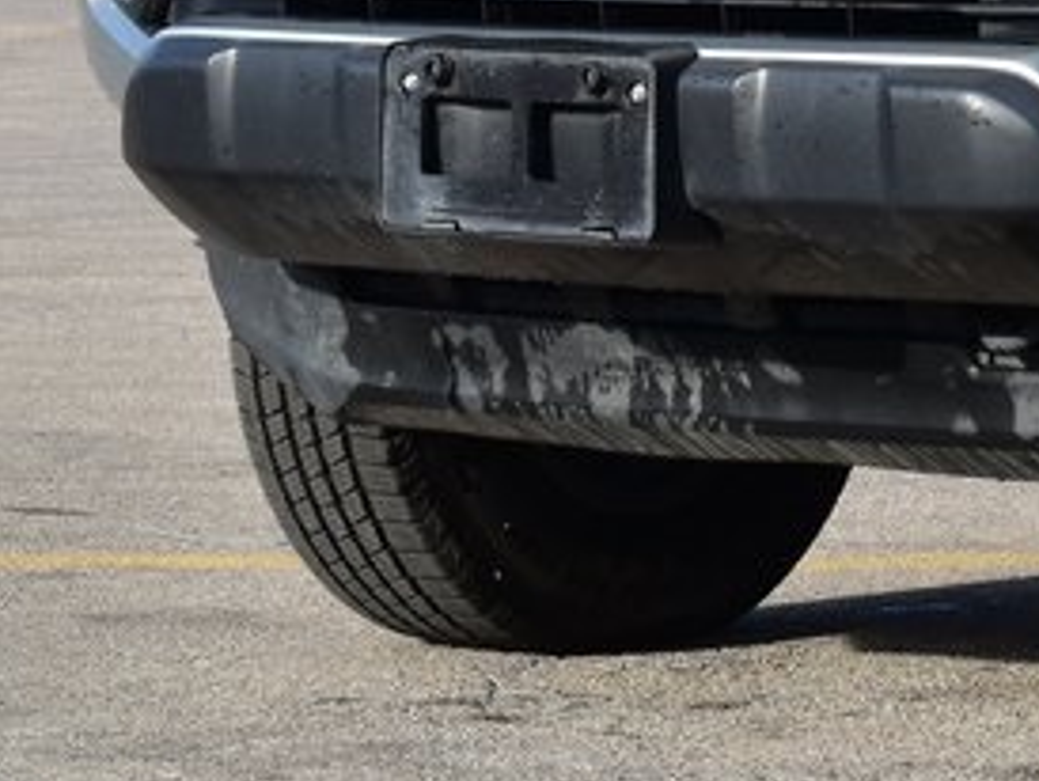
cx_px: 1938
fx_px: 8412
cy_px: -184
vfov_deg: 5.3
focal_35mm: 280
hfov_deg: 6.9
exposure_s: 1/320
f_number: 10
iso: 400
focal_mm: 52
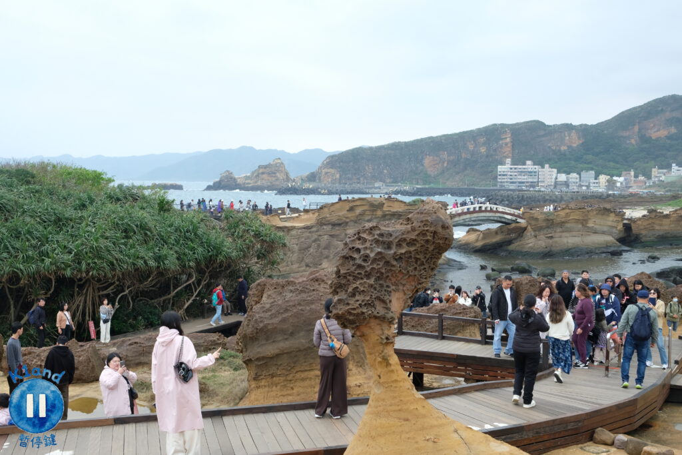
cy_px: 228
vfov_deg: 36.9
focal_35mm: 36
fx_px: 682
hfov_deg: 53.1
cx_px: 341
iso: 800
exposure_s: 1/125
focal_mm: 24.3
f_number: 8
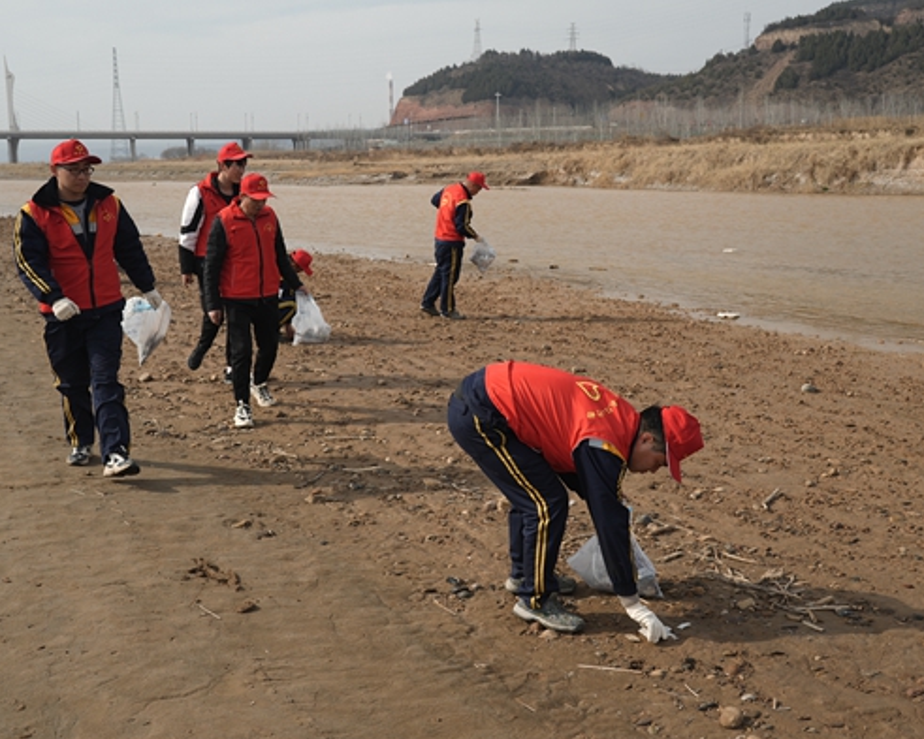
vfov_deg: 38.2
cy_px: 369
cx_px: 437
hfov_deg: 46.8
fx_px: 1067
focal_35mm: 39
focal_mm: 34
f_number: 5.6
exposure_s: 1/200
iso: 80
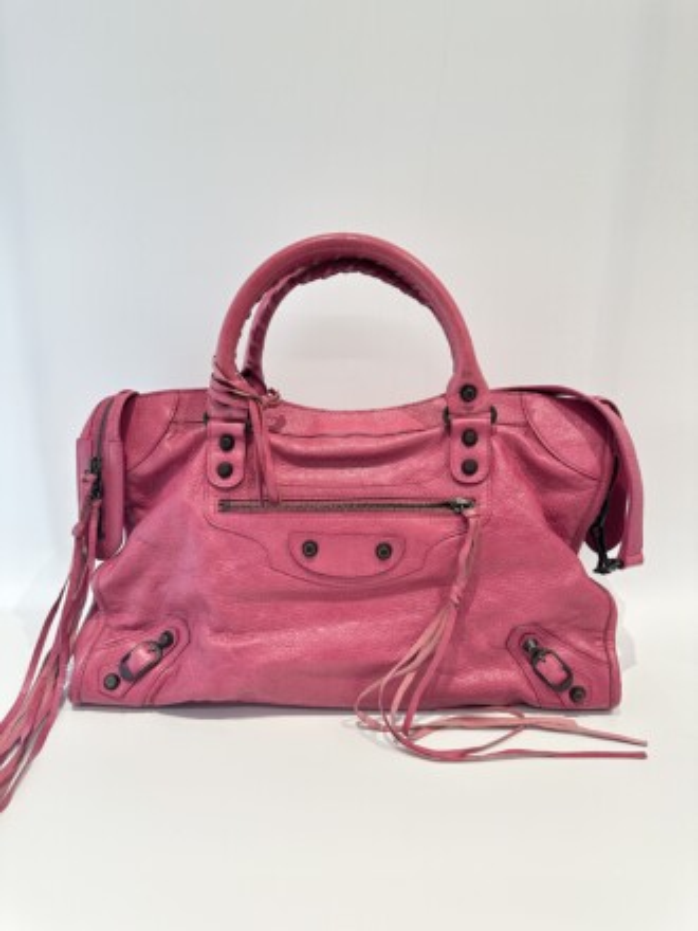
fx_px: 645
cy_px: 466
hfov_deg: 56.8
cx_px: 349
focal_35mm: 24
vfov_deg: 71.6
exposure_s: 1/100
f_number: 1.78
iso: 200
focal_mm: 6.86
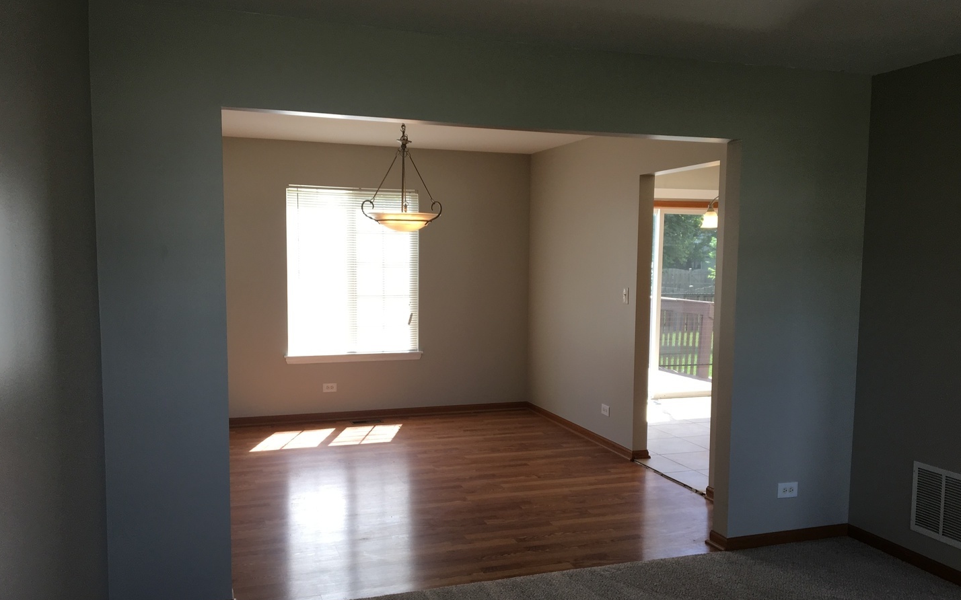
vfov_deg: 40.5
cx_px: 478
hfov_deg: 61.2
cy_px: 330
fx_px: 812
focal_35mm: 31
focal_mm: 4.15
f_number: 2.2
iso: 32
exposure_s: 1/120
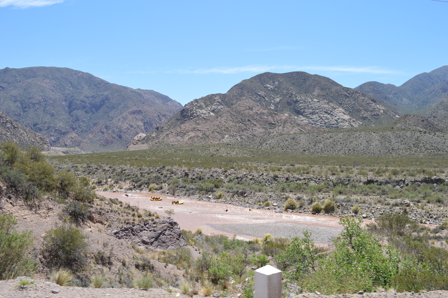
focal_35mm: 30
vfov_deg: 43.5
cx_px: 224
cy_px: 149
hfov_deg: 62.0
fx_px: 373
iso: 100
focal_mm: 20
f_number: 7.1
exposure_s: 1/200
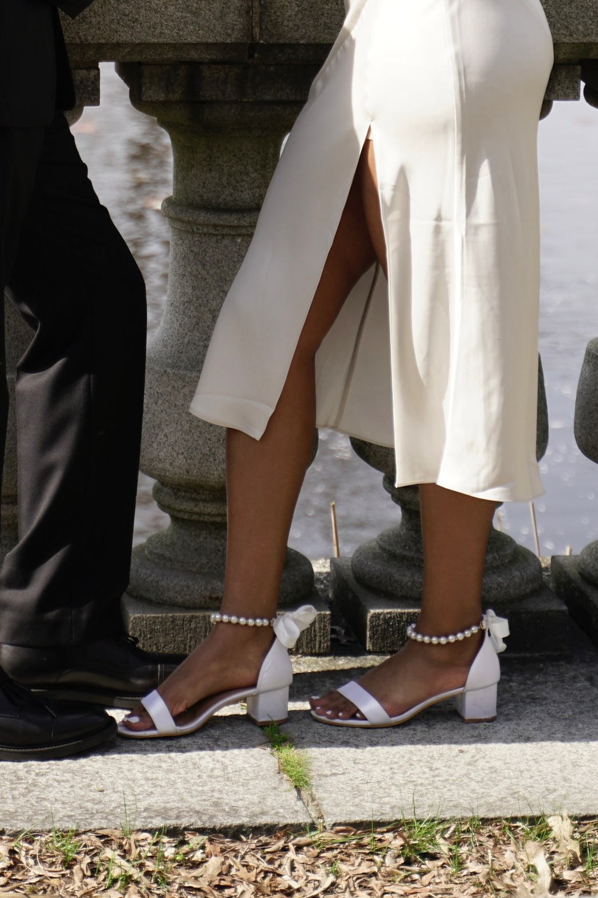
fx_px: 3887
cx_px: 74
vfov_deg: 12.9
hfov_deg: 8.8
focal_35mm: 156
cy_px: -78
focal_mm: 64
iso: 160
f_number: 2.8
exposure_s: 1/1600
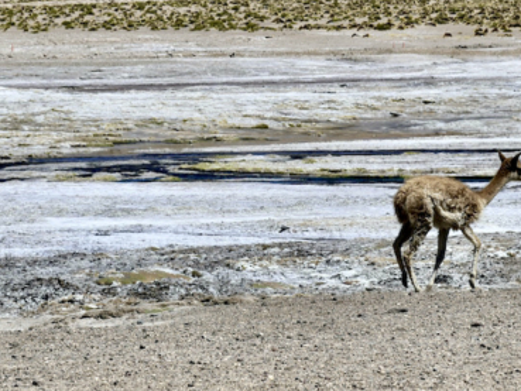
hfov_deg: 6.2
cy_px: 87
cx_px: 244
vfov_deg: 4.6
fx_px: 4848
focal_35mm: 322
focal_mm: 120
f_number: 11
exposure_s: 1/500
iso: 220
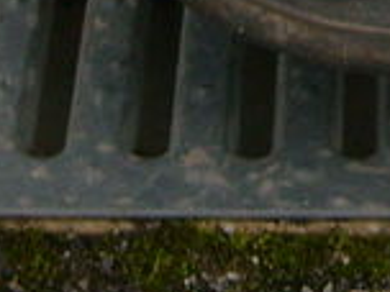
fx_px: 2603
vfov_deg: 6.2
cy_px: -369
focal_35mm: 231
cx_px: 441
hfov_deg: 8.5
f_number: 7.1
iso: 80
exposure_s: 1/60
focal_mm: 5.8
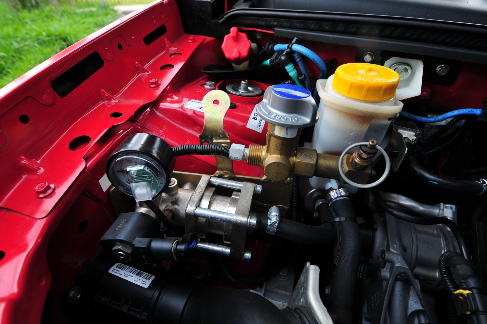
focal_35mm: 18
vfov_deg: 67.3
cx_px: 244
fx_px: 243
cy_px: 162
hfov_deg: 90.1
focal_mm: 12
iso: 250
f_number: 5.6
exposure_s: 1/60
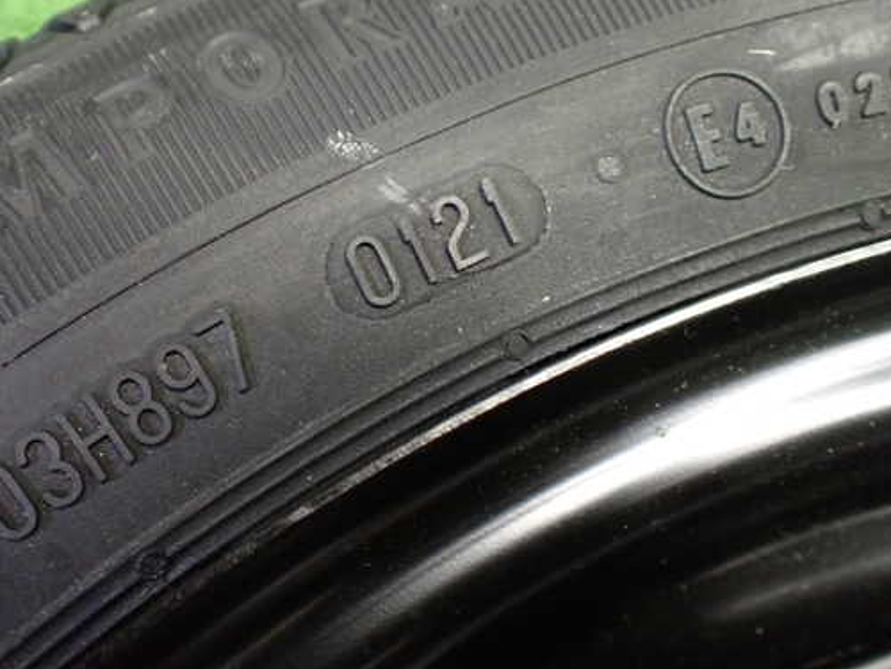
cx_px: 406
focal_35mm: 36
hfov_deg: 51.3
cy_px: 330
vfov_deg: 39.7
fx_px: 927
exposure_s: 1/40
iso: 800
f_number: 2.3
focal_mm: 5.4
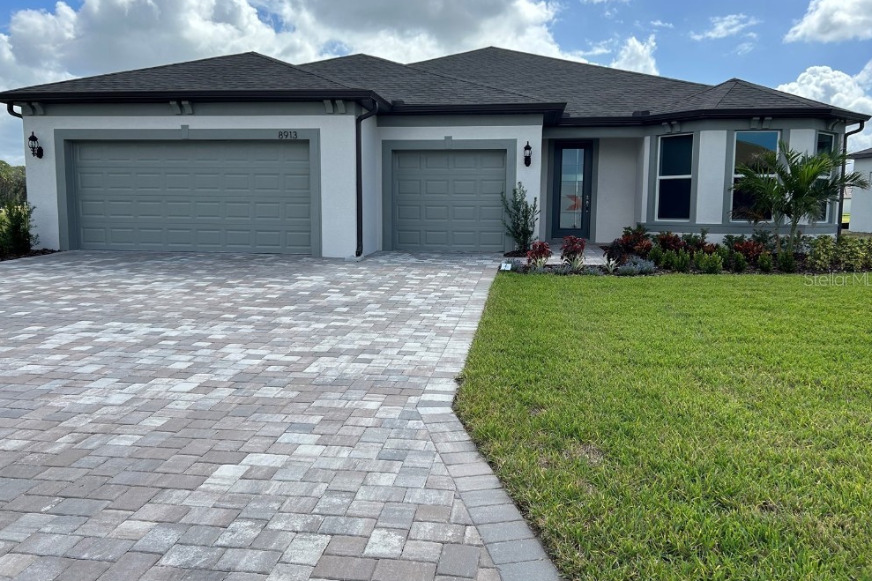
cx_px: 436
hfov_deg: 65.5
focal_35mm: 28
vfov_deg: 46.4
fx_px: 678
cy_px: 279
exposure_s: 1/3968
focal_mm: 5.7
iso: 50
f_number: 1.5
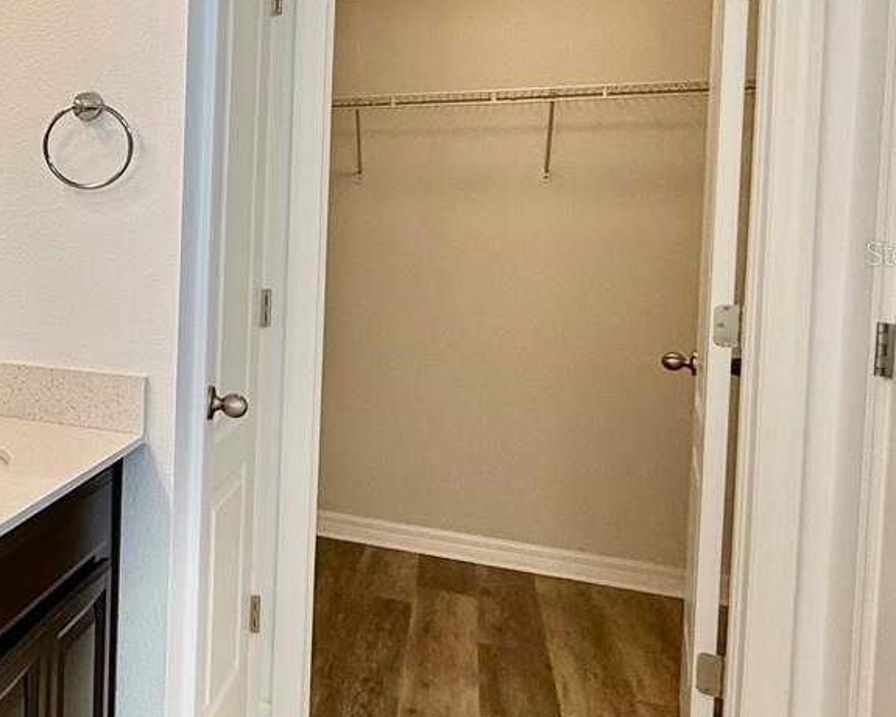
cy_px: 253
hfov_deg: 35.2
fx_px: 1008
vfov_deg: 38.8
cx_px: -234
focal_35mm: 38
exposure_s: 1/120
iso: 160
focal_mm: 2.22
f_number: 2.2
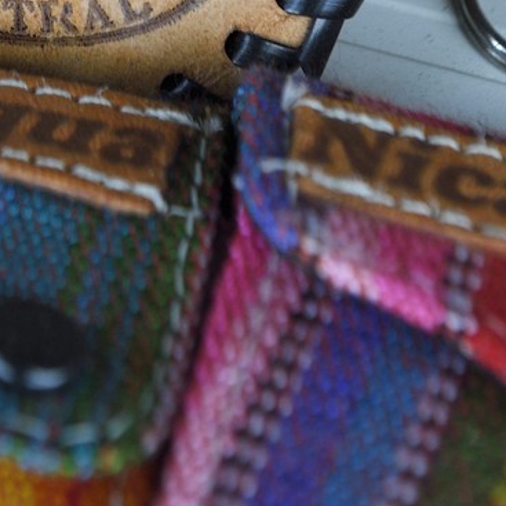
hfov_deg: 6.7
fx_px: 4283
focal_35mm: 259
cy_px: -596
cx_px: -28
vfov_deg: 6.5
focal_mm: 70
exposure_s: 1/320
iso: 800
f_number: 7.1
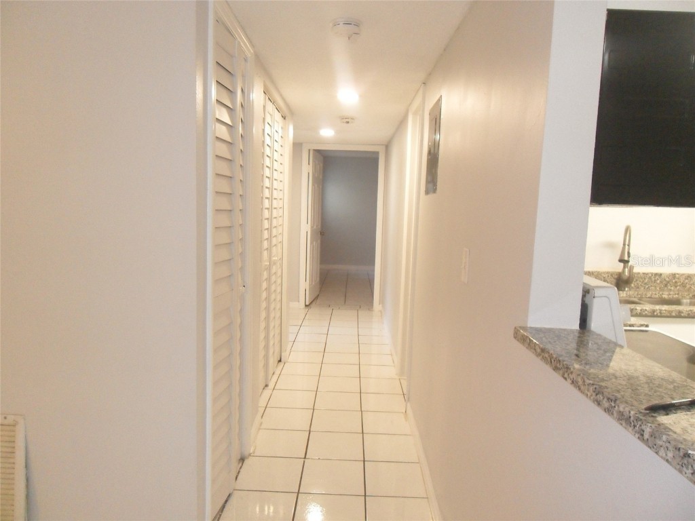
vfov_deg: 56.8
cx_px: 348
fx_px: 482
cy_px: 260
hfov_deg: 71.6
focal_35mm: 24
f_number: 2.8
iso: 320
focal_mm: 4.3
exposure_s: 1/45
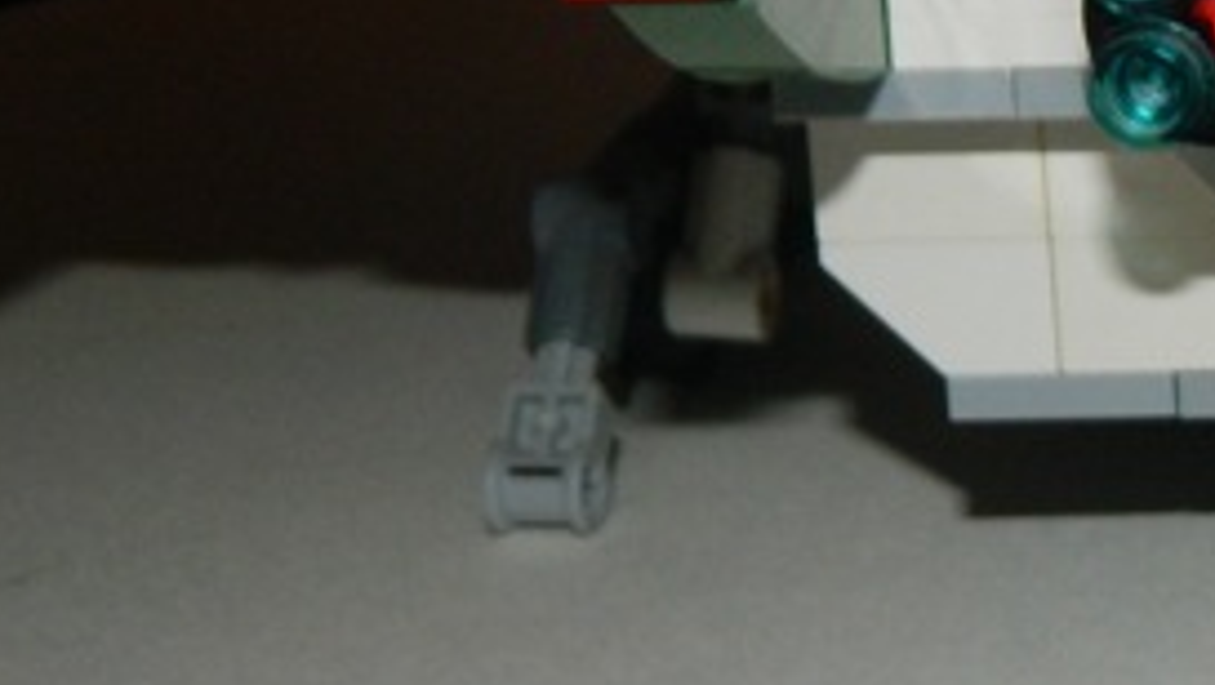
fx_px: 3192
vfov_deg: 12.2
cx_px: 1673
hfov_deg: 19.5
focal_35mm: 99
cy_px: 538
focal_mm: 5.6
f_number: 9.1
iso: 200
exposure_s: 1/40
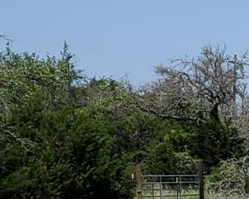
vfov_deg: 8.6
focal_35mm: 177
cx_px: 850
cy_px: 272
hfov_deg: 8.4
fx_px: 1304
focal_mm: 4.3
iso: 50
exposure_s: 1/1529
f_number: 2.4
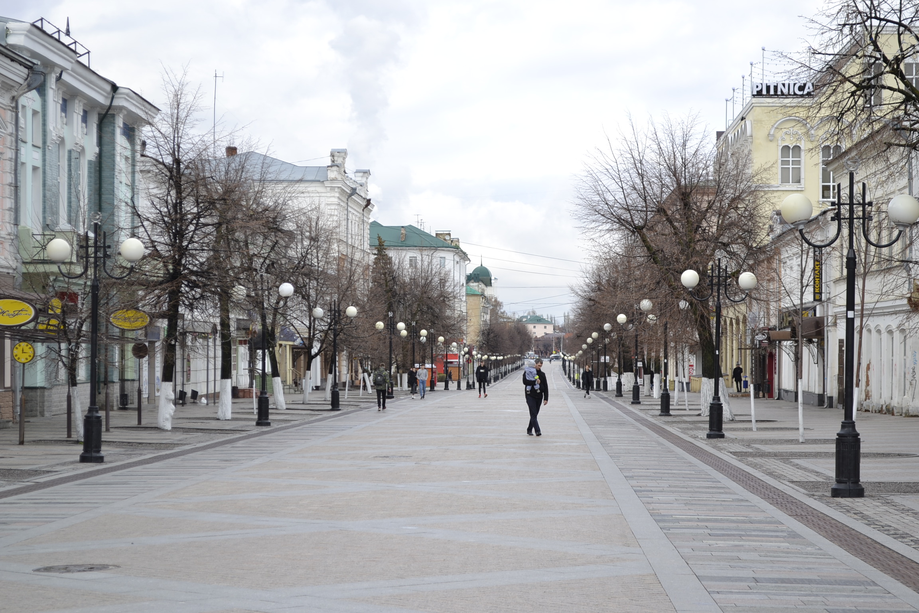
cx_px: 460
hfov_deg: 24.6
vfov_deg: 16.6
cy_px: 306
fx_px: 2106
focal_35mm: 82
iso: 100
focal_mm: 55
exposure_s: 1/160
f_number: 6.3
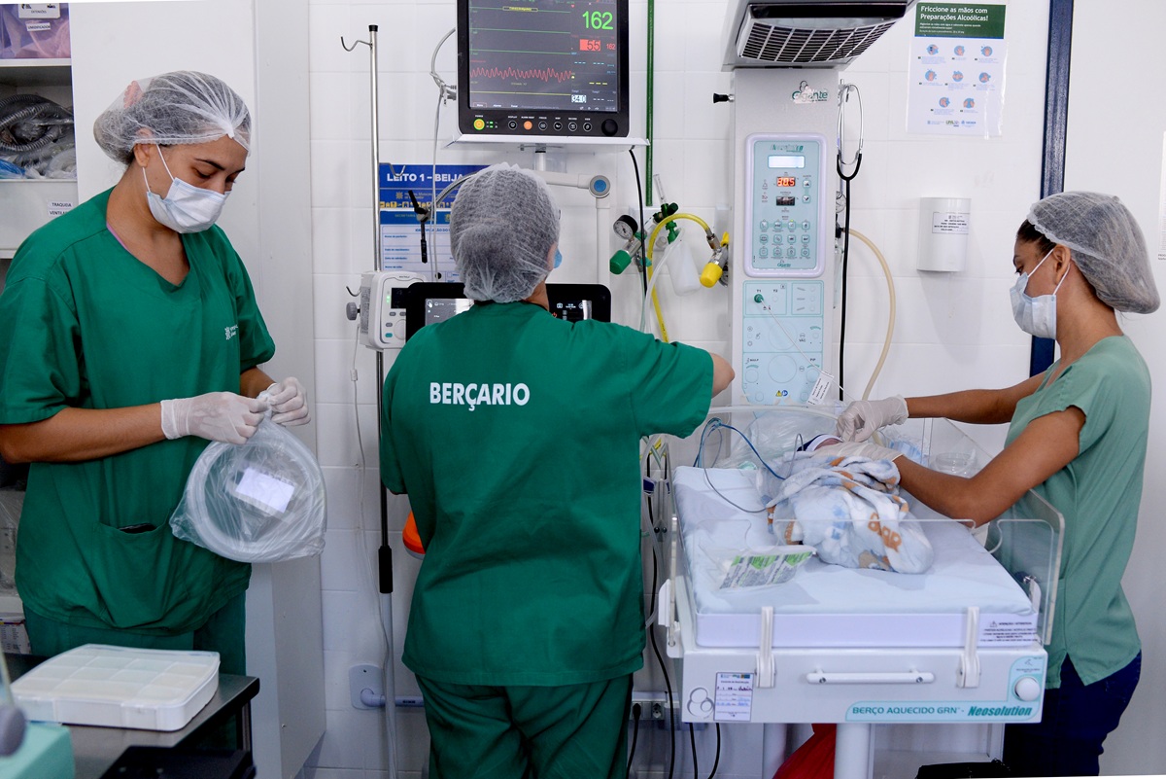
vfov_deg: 37.9
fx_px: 1134
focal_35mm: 35
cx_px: 583
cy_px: 390
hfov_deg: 54.4
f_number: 3.5
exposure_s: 1/320
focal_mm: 35
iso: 1600
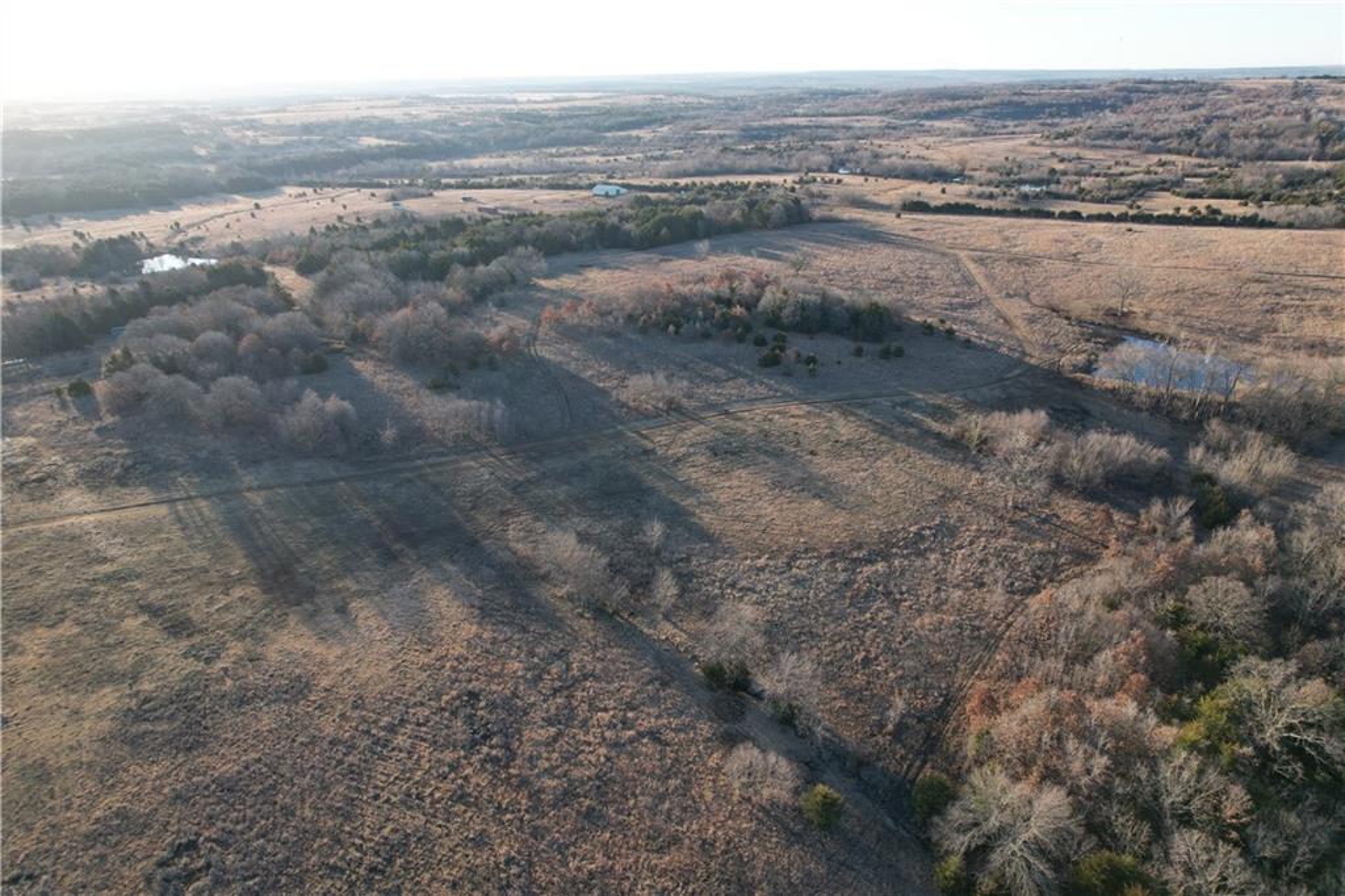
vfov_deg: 57.2
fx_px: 822
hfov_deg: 78.6
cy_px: 448
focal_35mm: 22
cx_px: 672
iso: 200
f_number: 2.8
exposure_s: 1/500
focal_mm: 8.38
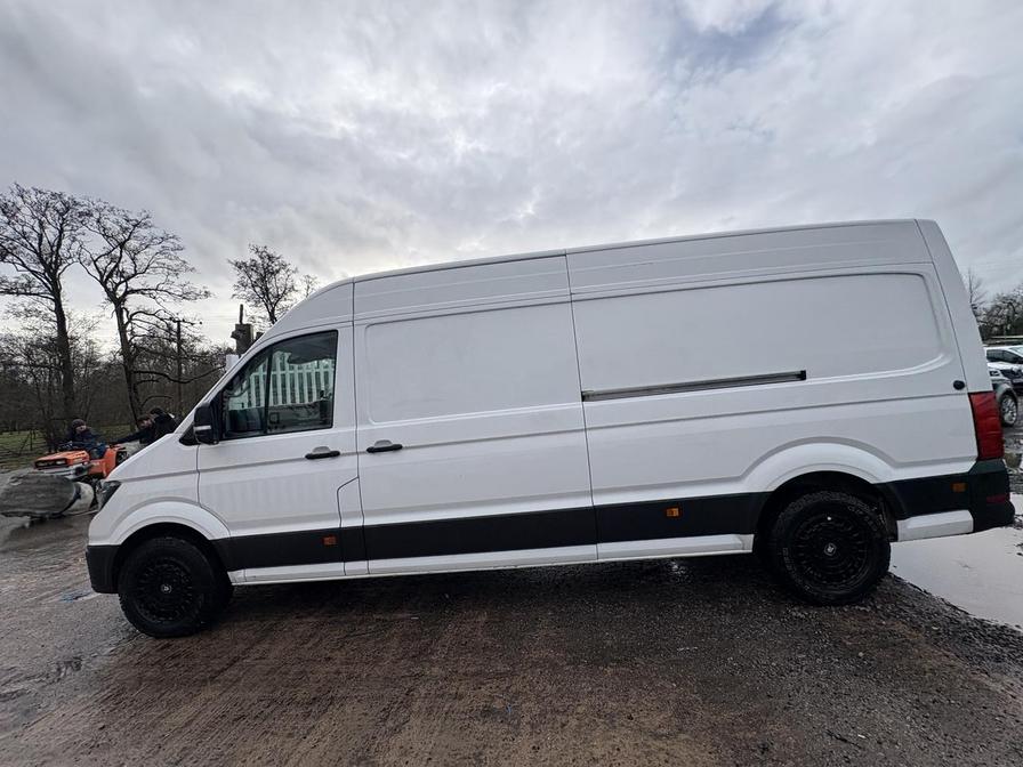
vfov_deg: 85.7
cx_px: 512
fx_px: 414
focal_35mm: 14
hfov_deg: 102.1
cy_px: 384
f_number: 2.2
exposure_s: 1/821
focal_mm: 2.22
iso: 40
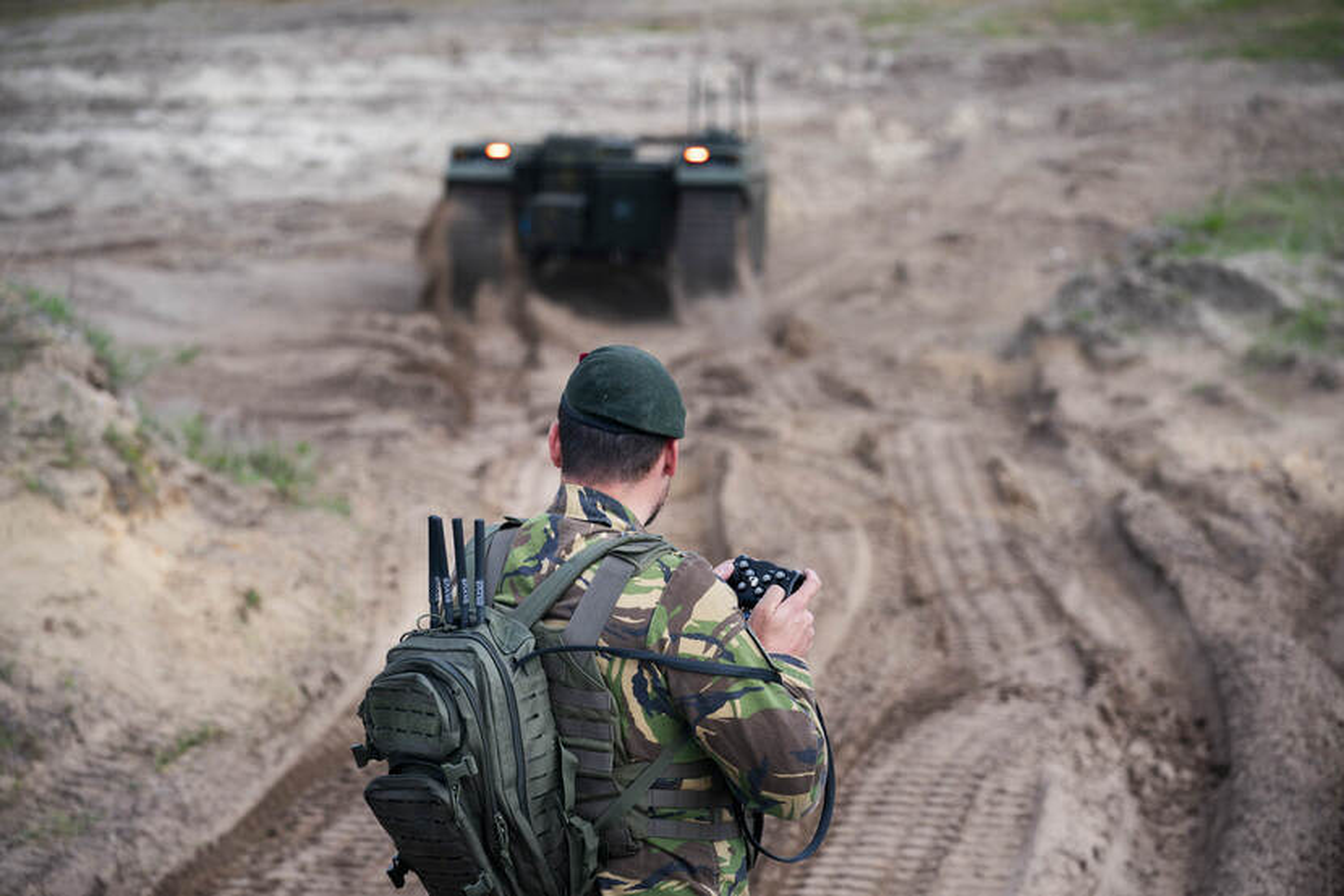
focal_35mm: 115
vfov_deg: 11.9
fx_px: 4292
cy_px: 448
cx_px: 672
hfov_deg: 17.8
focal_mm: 115
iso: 160
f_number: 4.5
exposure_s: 1/800
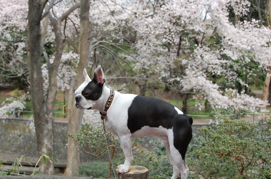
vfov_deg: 28.0
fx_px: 361
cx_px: 111
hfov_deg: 41.0
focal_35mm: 48
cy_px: 92
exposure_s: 1/800
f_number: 4.5
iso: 400
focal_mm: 24
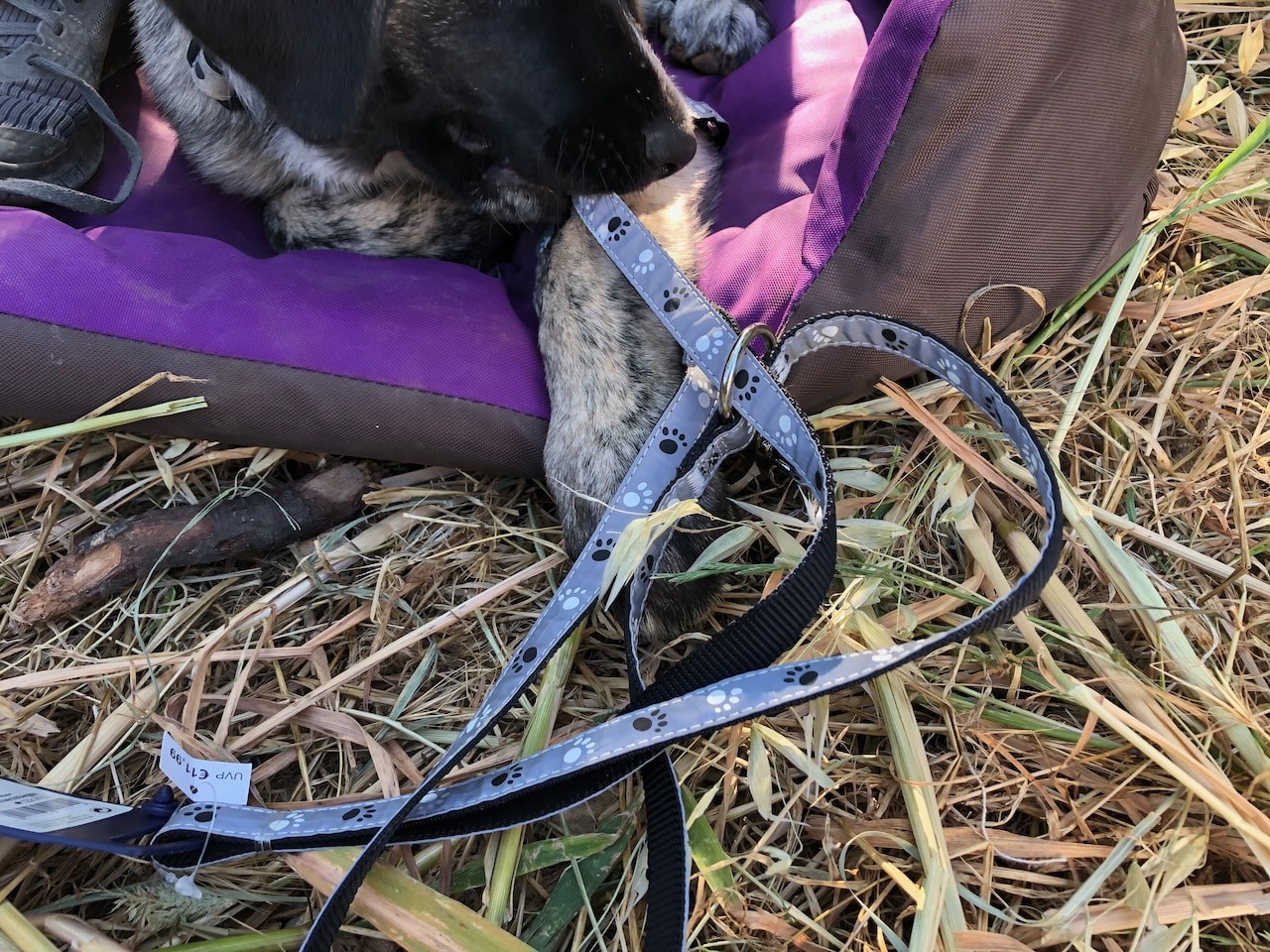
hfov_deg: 63.4
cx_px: 635
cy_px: 476
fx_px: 1027
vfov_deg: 49.7
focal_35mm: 28
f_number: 1.8
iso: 50
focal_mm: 4
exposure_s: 1/120
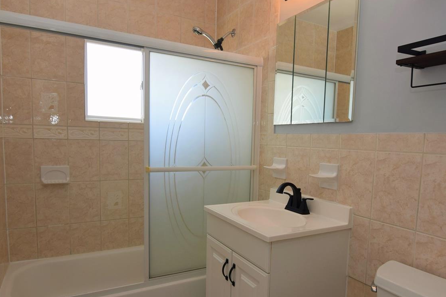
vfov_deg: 53.4
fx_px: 294
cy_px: 173
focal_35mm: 24
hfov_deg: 74.2
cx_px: 242
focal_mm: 11
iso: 200
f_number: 5
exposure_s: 1/200
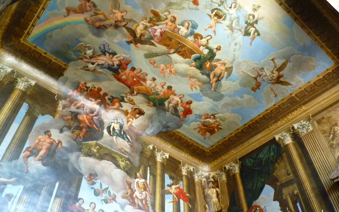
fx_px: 277
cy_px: 99
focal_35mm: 30
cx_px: 166
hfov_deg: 62.9
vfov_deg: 41.8
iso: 400
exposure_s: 1/13
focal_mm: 4.8
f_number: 2.8
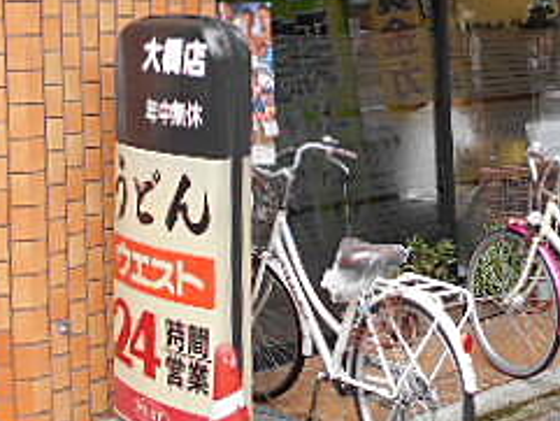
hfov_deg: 26.9
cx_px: 527
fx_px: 1117
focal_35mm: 69
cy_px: 0
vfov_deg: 20.6
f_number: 3.2
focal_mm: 4.6
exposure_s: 1/50
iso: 80
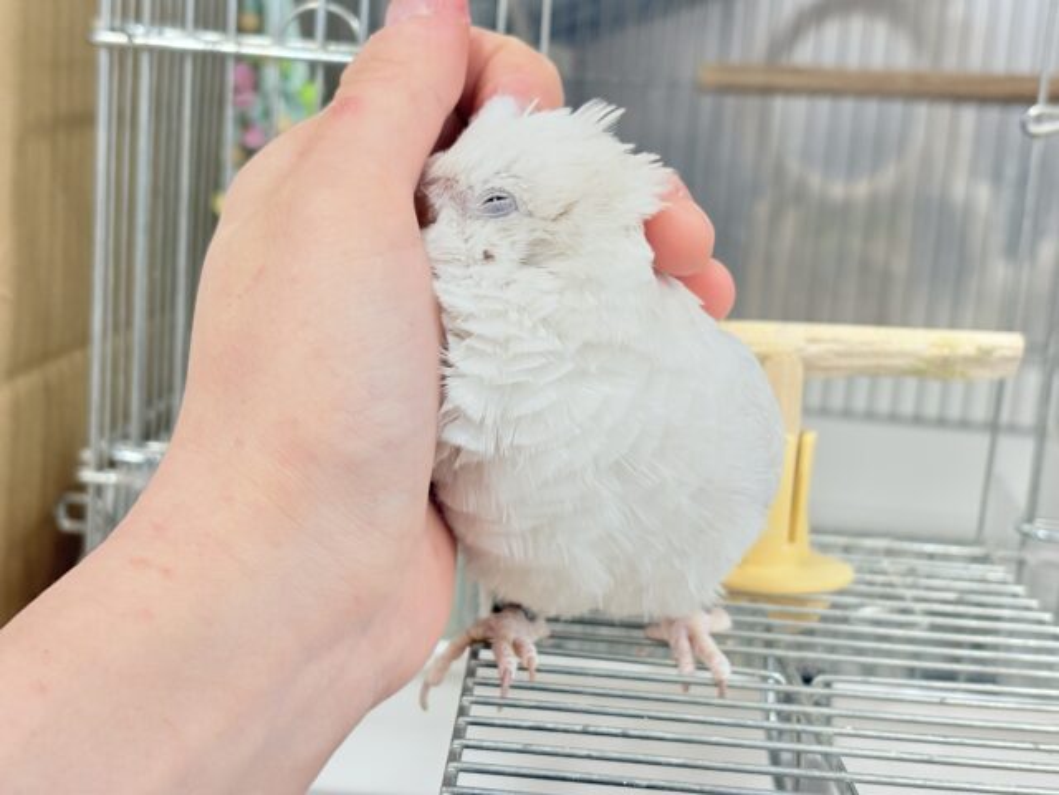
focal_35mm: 52
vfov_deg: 28.0
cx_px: 530
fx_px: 1591
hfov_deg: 36.8
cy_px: 398
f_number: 1.6
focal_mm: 5.96
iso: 64
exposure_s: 1/50
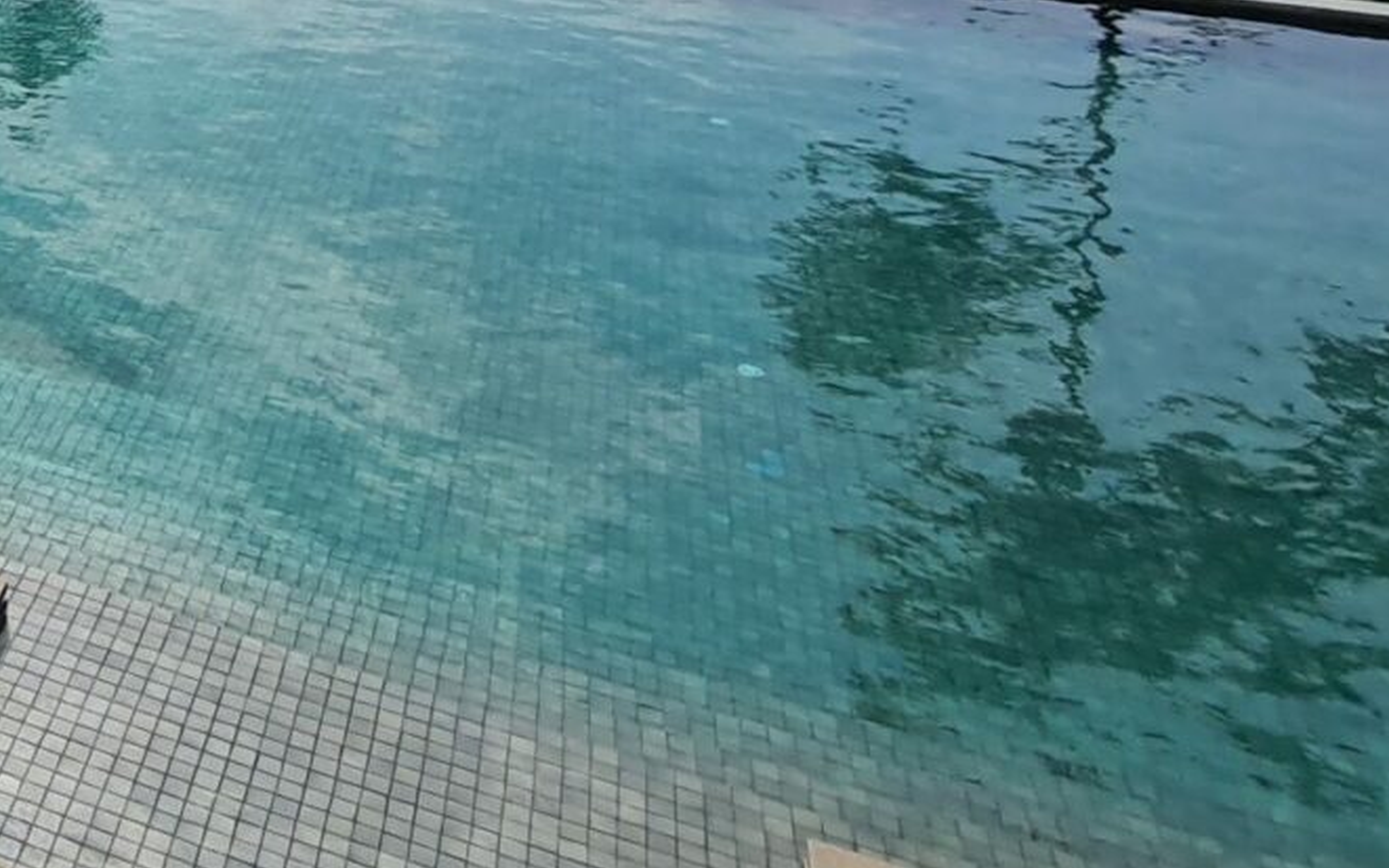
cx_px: -307
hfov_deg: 36.8
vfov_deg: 28.0
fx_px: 1514
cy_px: -172
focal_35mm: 40
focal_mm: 2.2
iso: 50
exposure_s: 1/3536
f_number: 2.2
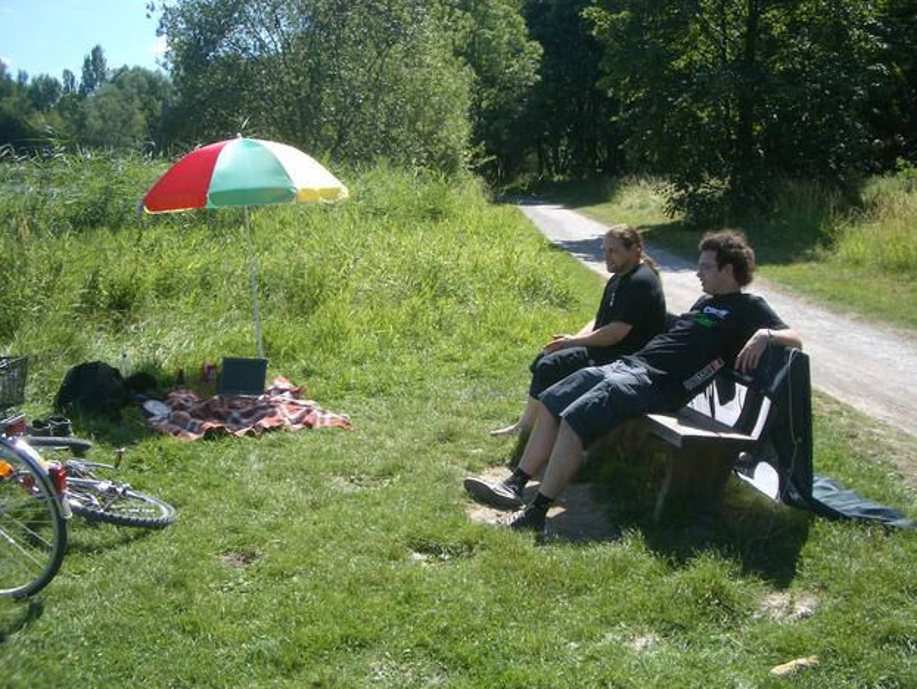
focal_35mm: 36
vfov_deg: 39.7
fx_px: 954
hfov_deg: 51.3
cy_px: 347
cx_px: 461
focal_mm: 5.8
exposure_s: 1/320
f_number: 4.3
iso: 50
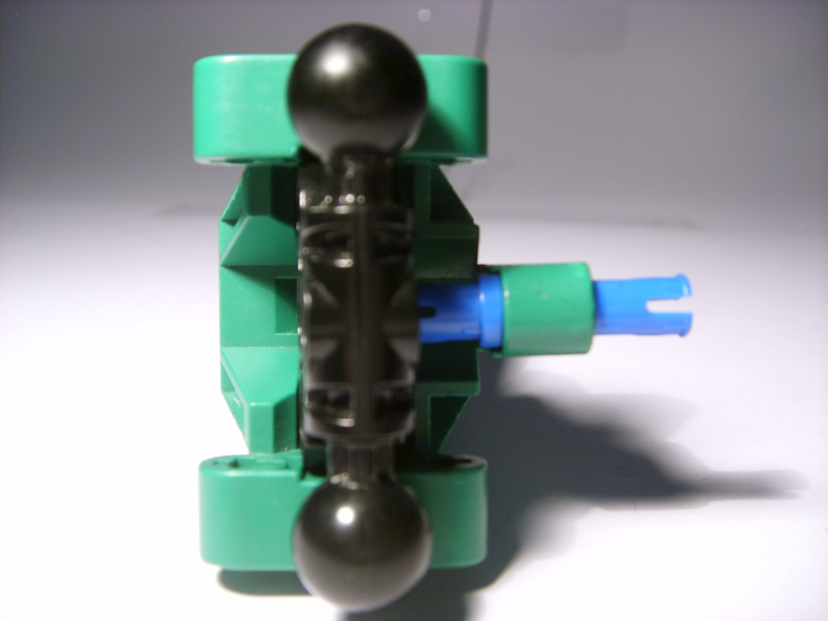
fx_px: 837
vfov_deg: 40.7
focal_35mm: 35
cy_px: 310
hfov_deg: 52.6
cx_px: 414
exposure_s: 1/30
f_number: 3.6
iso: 100
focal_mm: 7.28
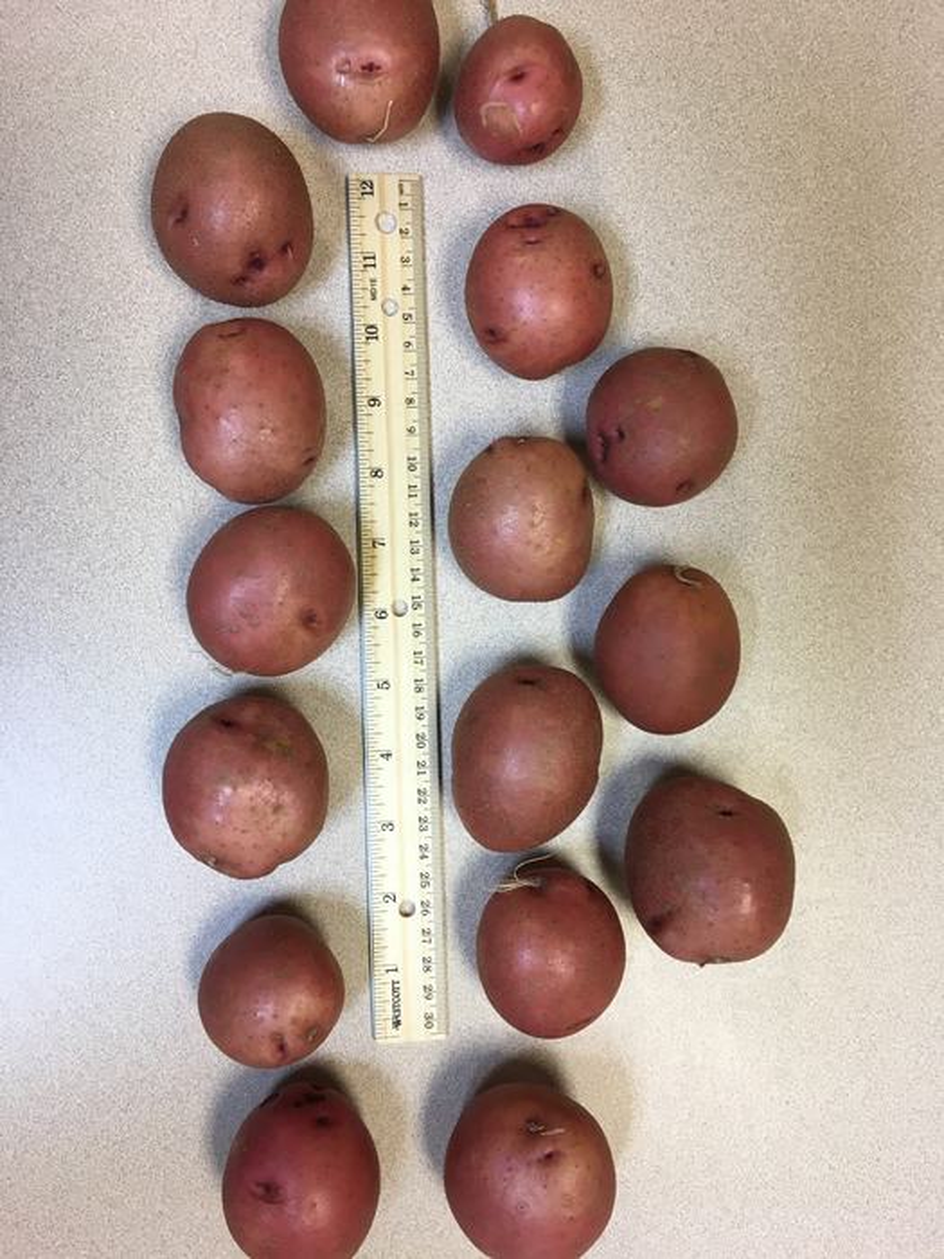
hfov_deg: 48.2
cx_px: 472
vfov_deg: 61.7
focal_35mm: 29
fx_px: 1054
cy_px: 630
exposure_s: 1/30
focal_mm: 4.15
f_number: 2.2
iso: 50
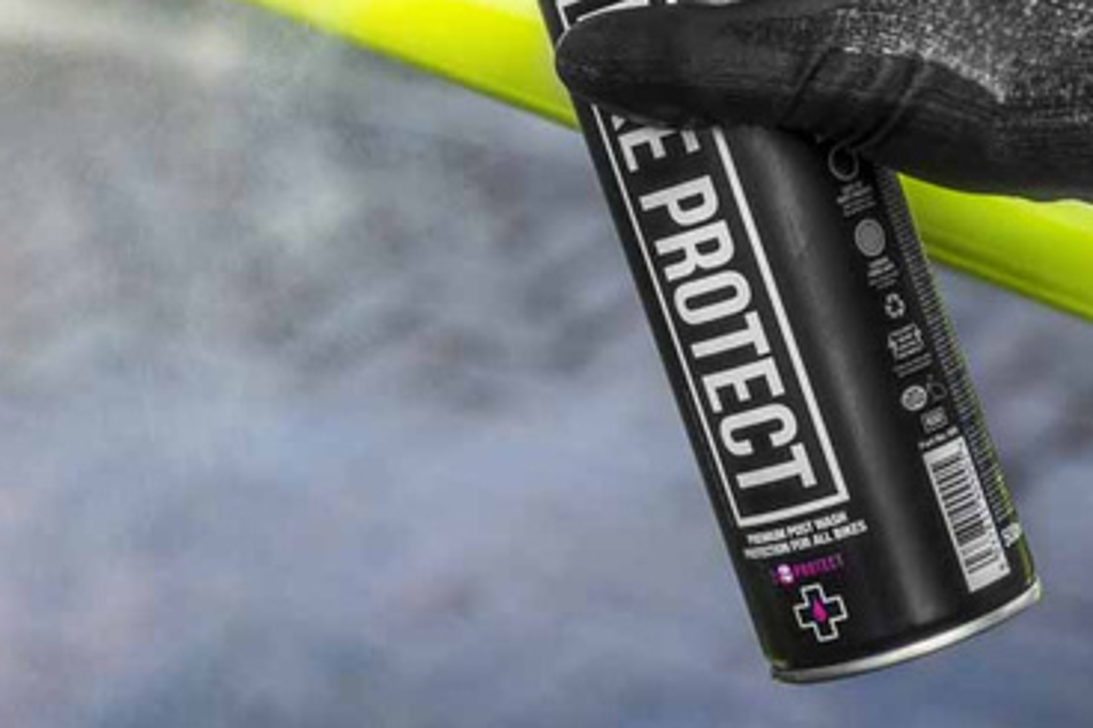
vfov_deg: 12.8
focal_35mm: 106
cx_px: 502
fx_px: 3217
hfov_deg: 19.3
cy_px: 113
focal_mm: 60
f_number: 5.6
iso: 100
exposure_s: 1/320
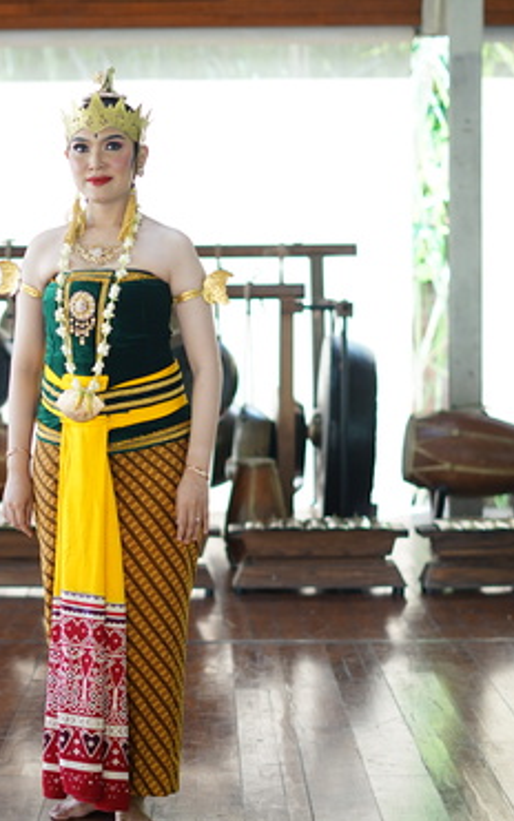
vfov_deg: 23.5
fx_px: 1972
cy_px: 419
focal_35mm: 88
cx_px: 140
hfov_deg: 14.8
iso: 500
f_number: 1.8
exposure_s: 1/500
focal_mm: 50
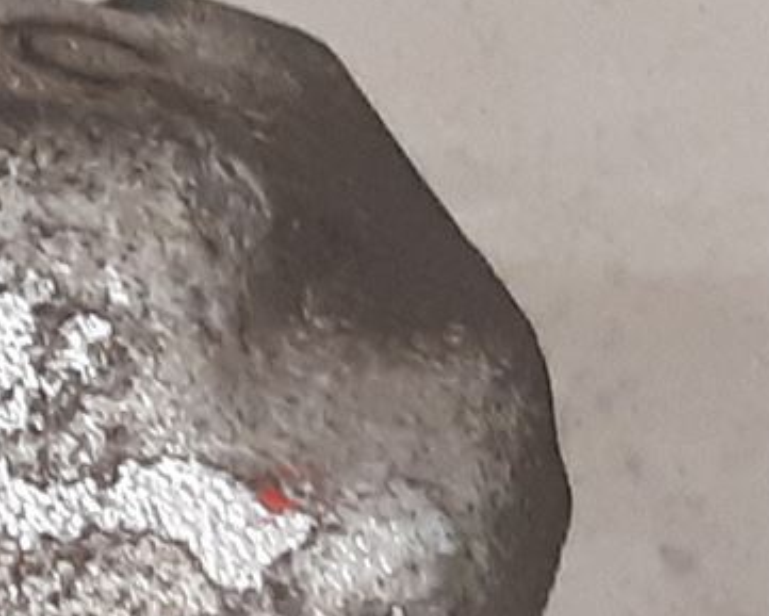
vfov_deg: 10.2
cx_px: -460
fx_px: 3278
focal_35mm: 144
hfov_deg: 12.6
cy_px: 1044
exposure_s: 1/50
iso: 200
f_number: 1.7
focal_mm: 3.93
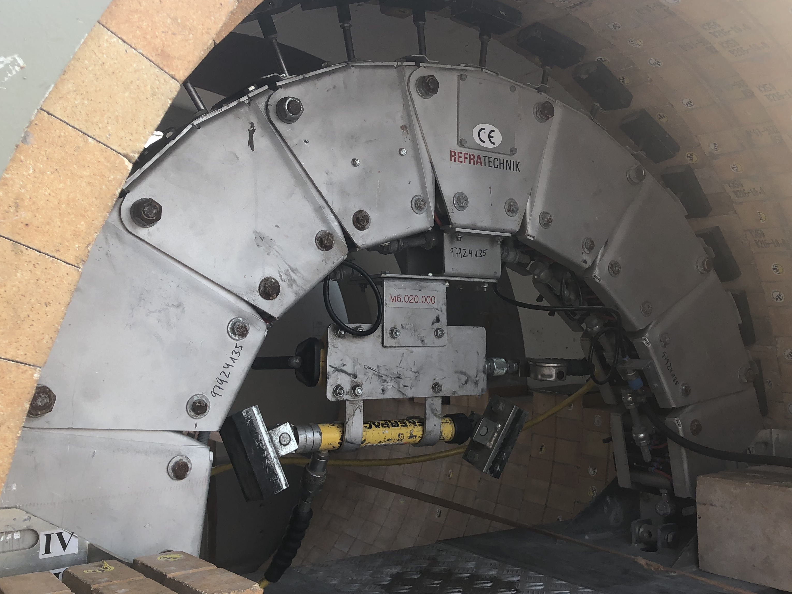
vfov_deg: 38.5
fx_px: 847
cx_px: 435
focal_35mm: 37
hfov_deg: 50.1
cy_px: 232
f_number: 1.8
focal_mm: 4
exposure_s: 1/223
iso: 20
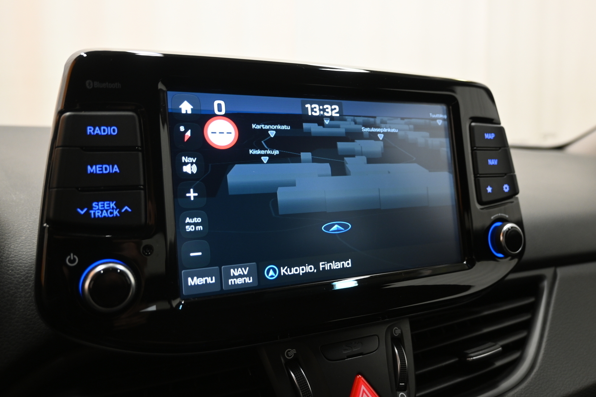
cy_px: 199
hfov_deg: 61.5
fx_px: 501
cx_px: 306
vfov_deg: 43.3
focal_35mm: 30
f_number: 3.8
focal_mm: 19.5
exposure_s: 1/30
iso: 640
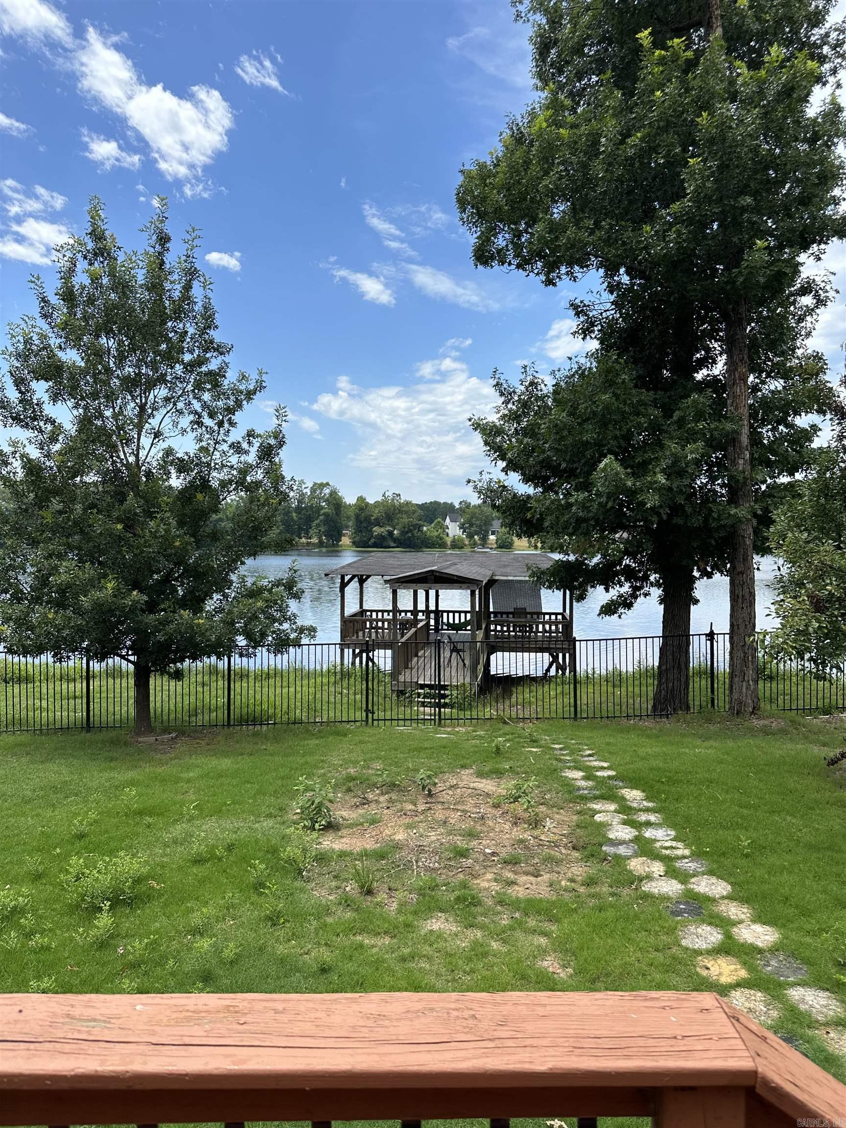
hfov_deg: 56.8
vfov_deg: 71.6
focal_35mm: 24
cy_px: 564
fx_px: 782
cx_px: 423
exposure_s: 1/3717
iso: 80
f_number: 1.78
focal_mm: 6.86
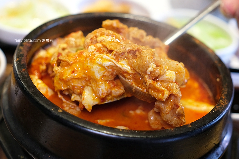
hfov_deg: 54.4
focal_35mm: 35
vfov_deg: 37.9
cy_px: 80
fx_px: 232
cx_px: 120
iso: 500
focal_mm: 23
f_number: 2.8
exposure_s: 1/70
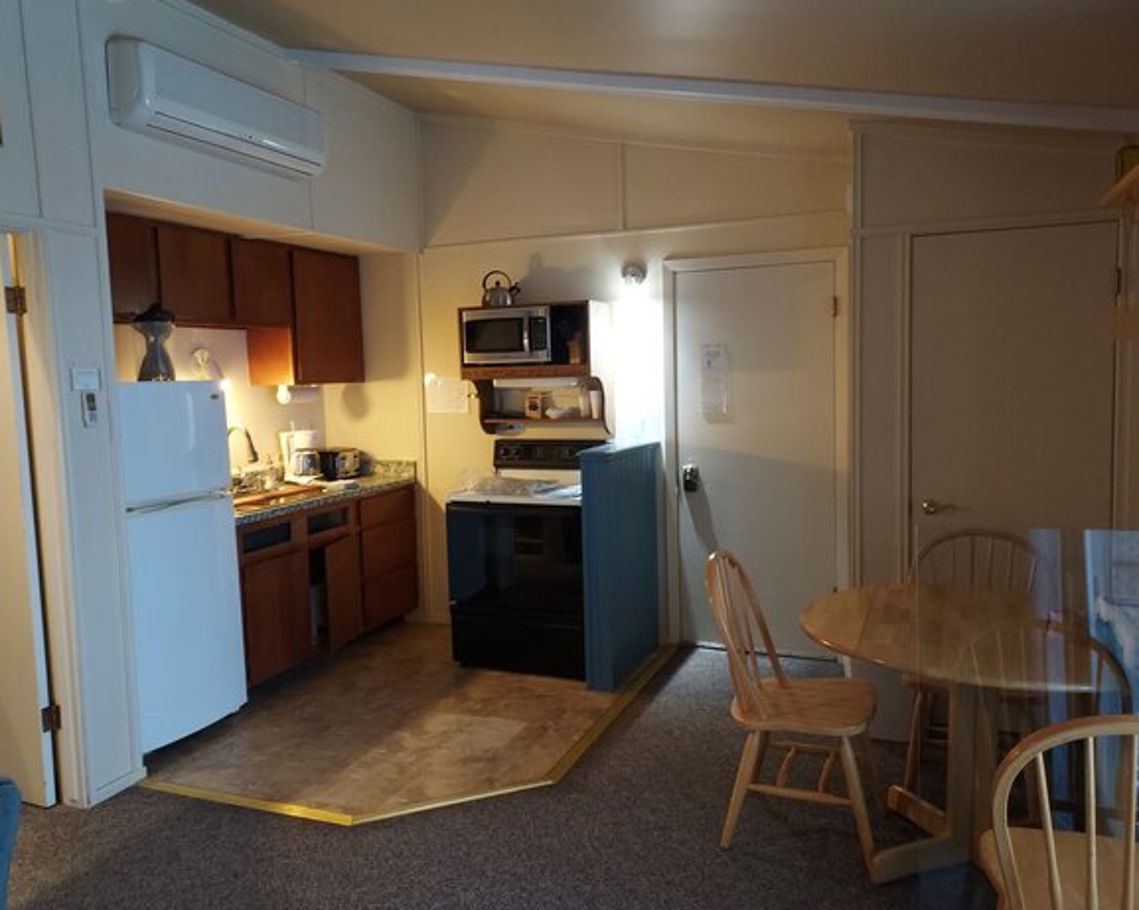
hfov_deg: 66.1
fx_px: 876
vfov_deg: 54.9
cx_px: 570
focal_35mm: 26
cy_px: 466
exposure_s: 1/30
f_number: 1.8
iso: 320
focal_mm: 4.6
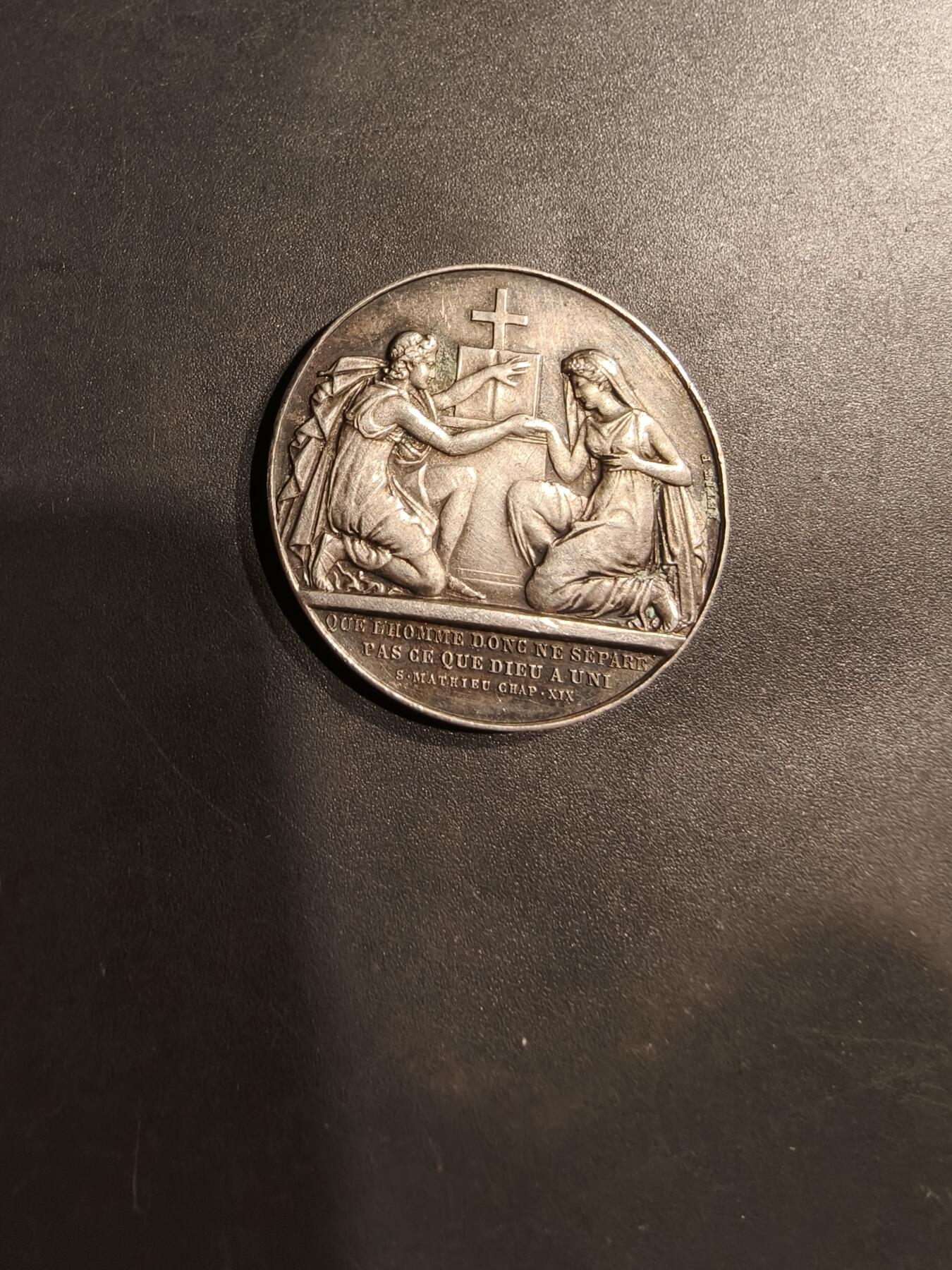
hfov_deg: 58.9
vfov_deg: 73.9
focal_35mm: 23
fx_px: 843
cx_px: 476
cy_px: 635
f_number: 2
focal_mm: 2.32
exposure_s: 1/100
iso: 160
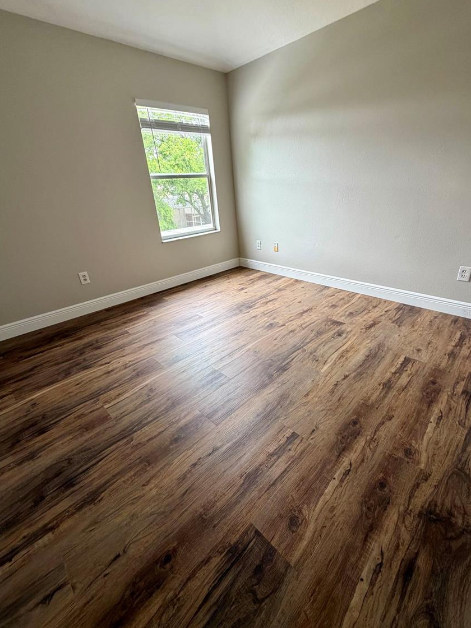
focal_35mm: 15
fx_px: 272
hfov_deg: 81.7
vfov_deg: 98.2
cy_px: 312
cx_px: 250
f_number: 2.2
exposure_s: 1/121
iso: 160
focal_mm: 2.22
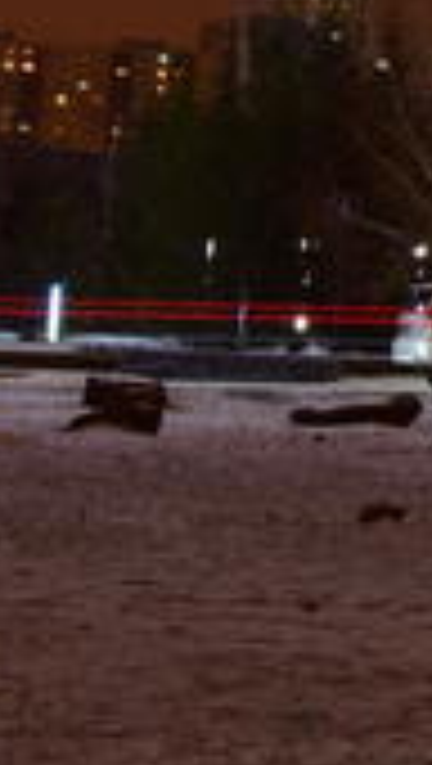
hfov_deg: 5.0
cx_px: 1899
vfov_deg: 10.1
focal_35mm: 209
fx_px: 4244
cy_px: -225
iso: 100
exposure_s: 5
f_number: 11
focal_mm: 26
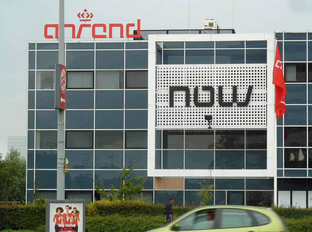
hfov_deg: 14.4
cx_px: 156
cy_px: 116
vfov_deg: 10.8
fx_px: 1232
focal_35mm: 137
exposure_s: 1/100
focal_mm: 22.5
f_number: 4.5
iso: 80
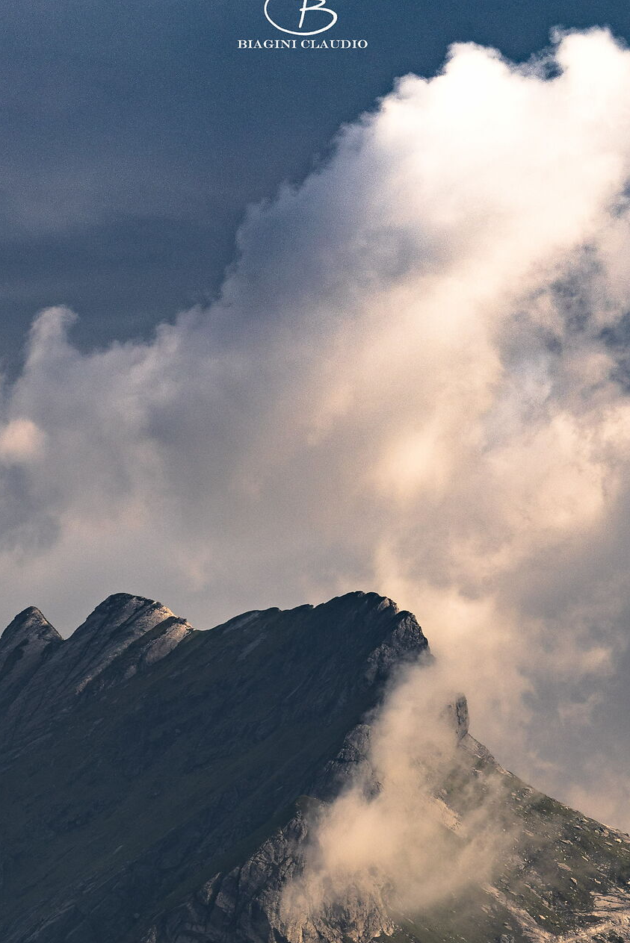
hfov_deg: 3.0
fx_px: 11959
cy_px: 859
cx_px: 284
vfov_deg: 4.5
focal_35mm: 456
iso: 100
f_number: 13
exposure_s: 1/320
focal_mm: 240
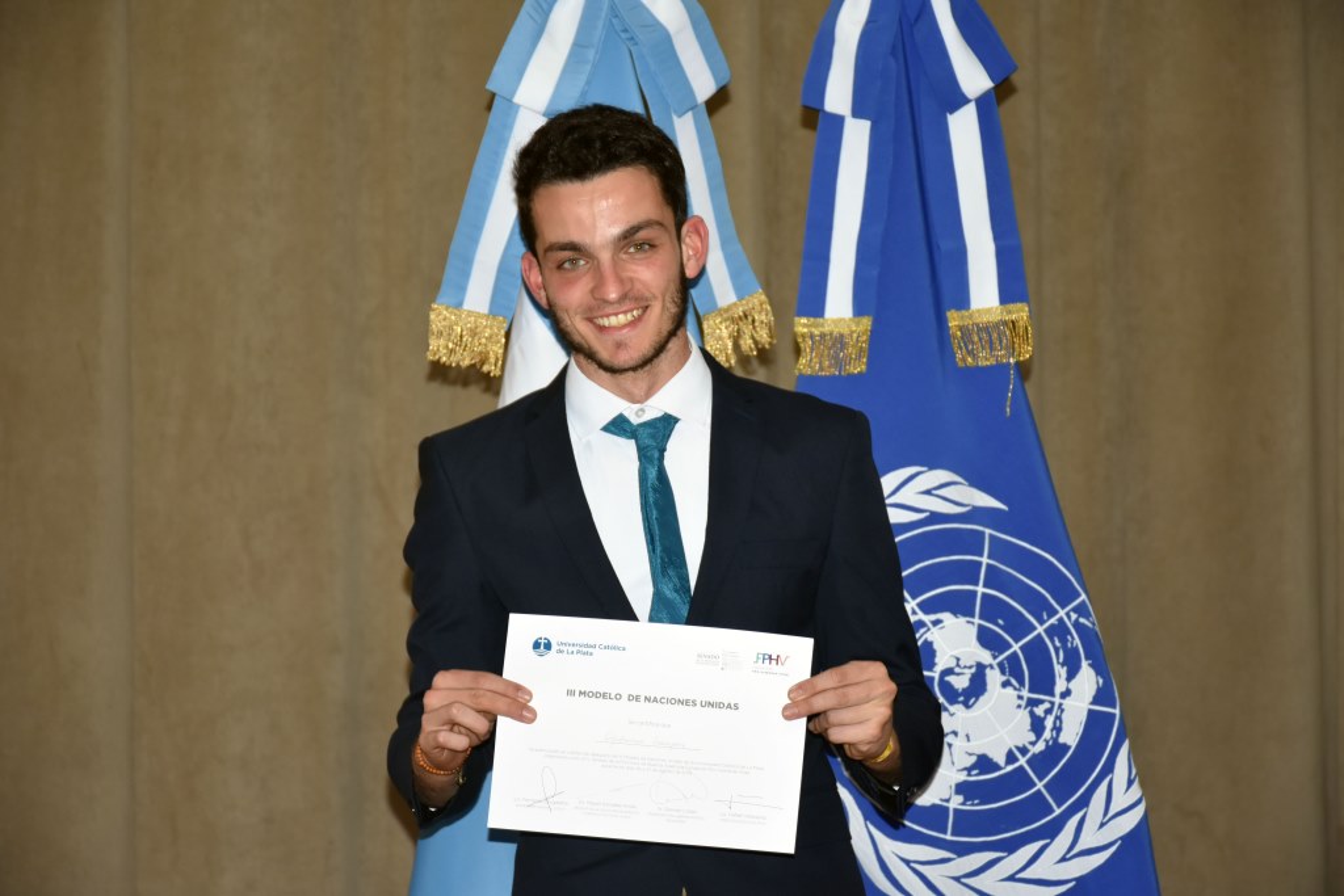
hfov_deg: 17.1
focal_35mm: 120
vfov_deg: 11.4
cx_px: 672
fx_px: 4480
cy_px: 448
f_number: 5.3
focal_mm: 80
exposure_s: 1/60
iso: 800
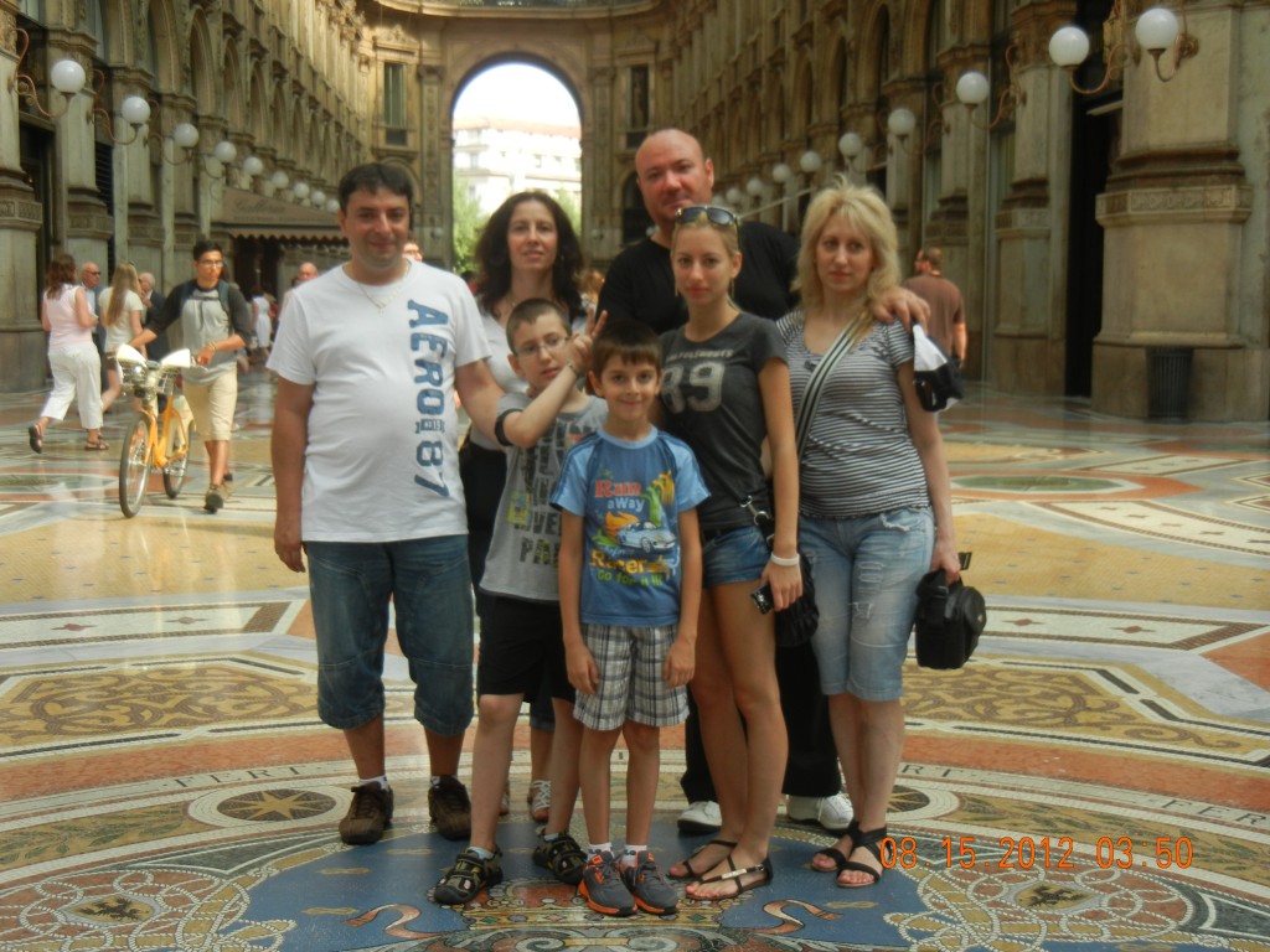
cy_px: 476
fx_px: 1908
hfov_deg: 36.8
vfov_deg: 28.0
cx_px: 635
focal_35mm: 52
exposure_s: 1/190
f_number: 3.9
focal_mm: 9.3
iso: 160
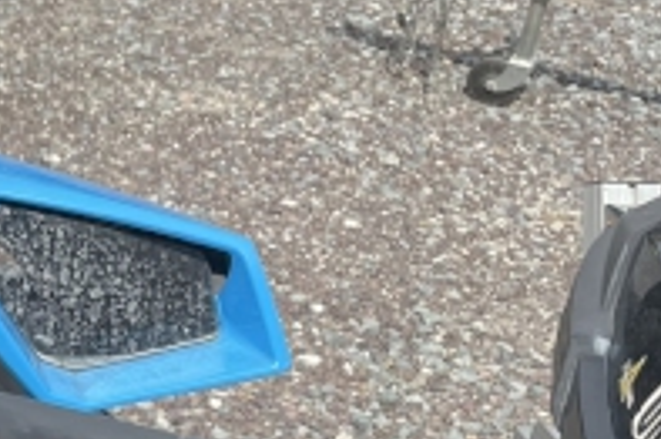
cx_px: -419
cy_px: 201
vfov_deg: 12.4
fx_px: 2018
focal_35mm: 110
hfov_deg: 16.4
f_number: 1.6
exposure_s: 1/2564
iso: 32
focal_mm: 4.2
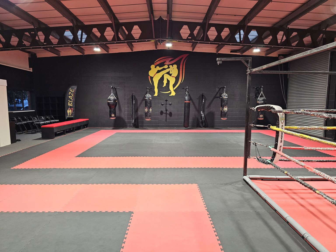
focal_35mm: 23
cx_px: 168
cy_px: 126
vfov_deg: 58.9
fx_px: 223
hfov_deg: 73.9
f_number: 1.7
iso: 320
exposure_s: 1/170
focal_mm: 6.3
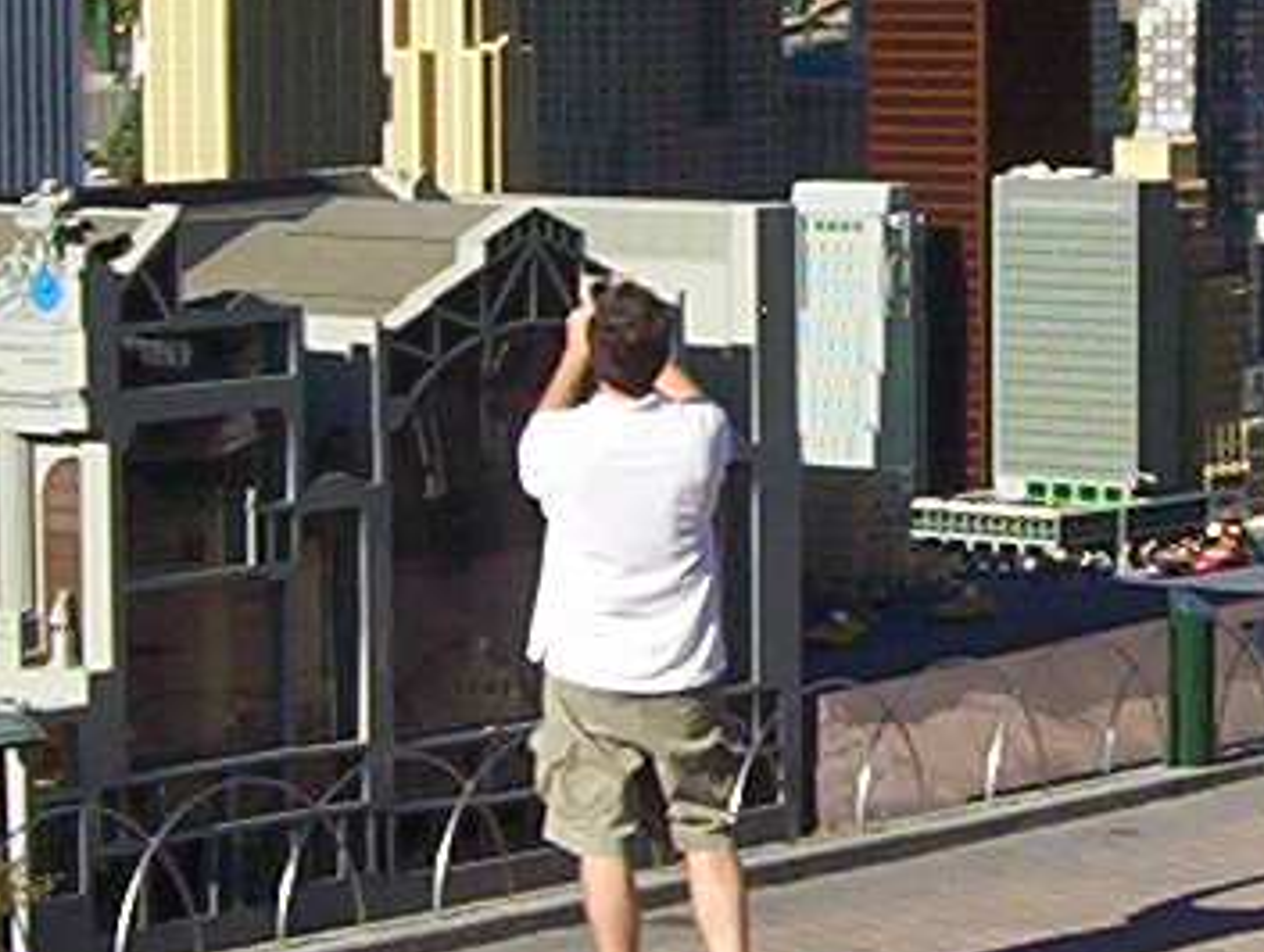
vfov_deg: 7.5
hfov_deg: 9.9
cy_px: 408
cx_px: 738
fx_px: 7279
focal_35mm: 199
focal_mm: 5.77
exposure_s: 1/659
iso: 100
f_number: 5.17
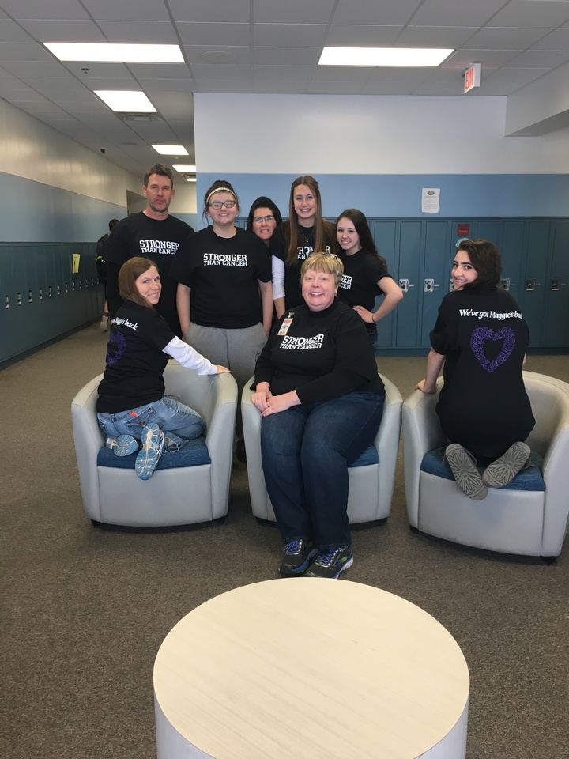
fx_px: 636
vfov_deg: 61.7
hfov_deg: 48.2
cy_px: 380
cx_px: 284
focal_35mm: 29
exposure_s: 1/30
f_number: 2.2
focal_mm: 4.15
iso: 64
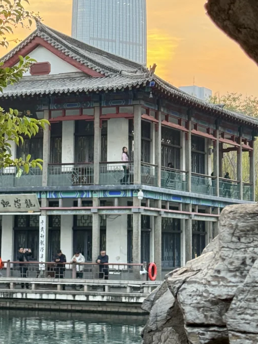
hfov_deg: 14.5
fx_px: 1014
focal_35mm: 102
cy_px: 87
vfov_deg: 19.1
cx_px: 93
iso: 200
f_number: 1.78
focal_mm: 6.76
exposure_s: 1/60
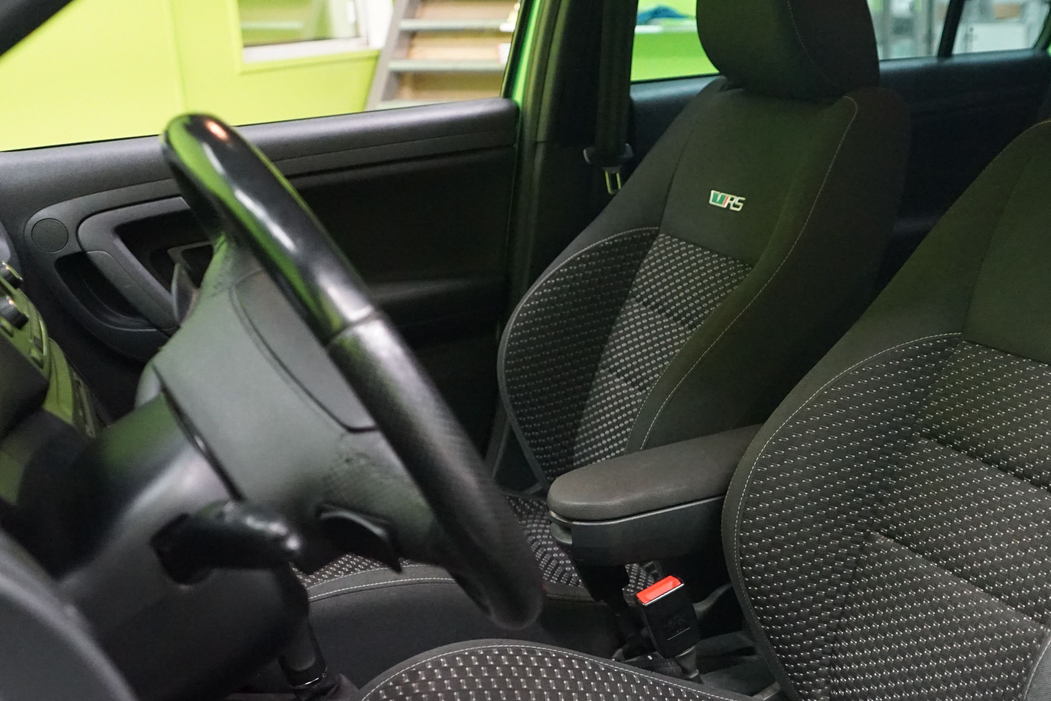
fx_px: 1343
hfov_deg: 42.0
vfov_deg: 29.1
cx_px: 724
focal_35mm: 46
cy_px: 451
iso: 6400
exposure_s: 1/50
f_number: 3.5
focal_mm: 30
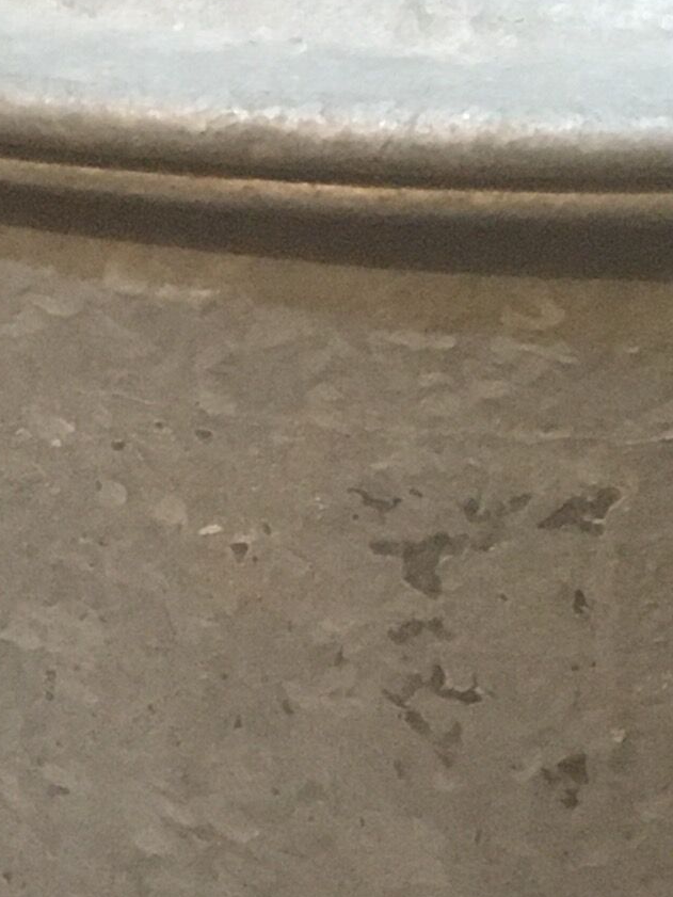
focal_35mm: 139
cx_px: 546
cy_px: 465
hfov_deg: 10.6
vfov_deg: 14.2
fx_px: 3602
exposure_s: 1/17
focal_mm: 4.15
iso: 250
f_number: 2.2
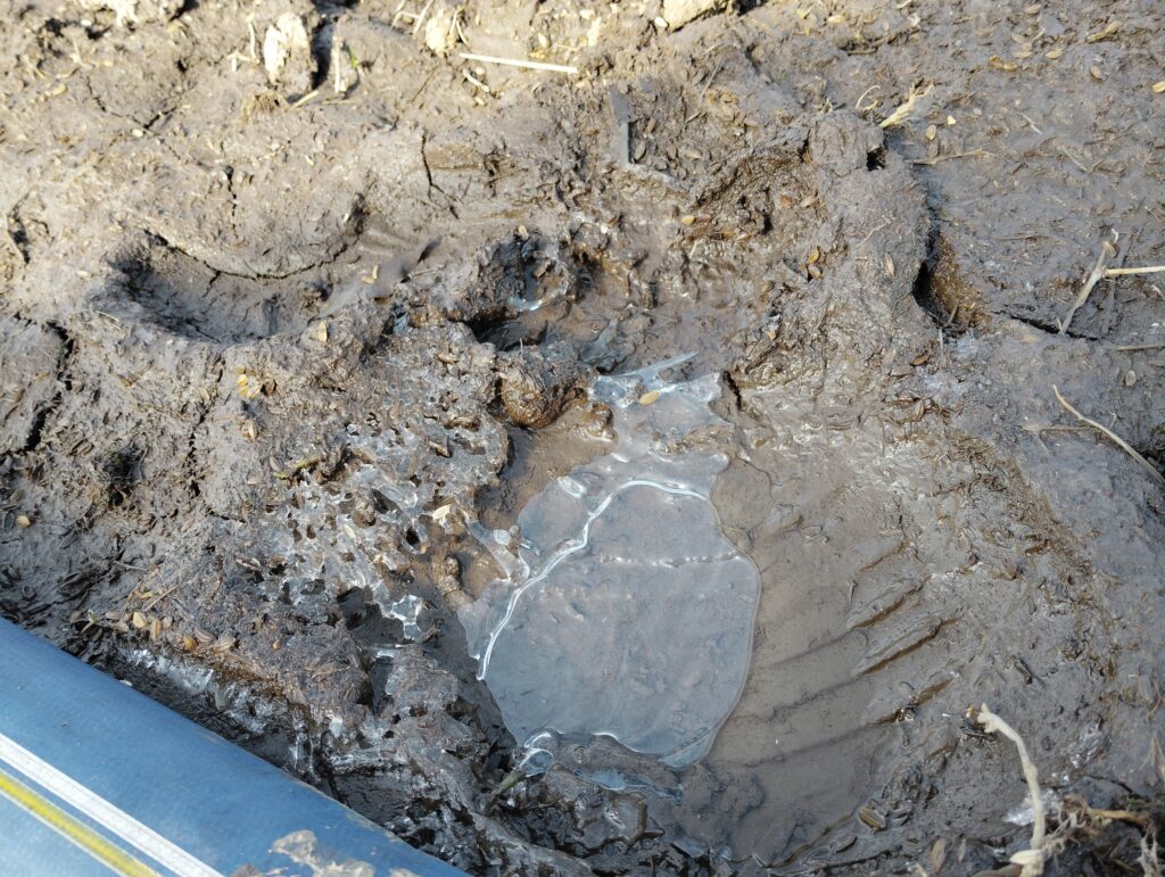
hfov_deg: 61.6
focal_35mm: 29
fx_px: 977
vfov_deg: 48.3
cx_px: 582
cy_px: 438
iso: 50
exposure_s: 1/227
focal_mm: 4.25
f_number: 1.8
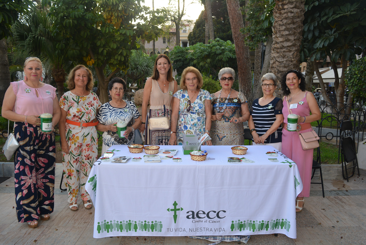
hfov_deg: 67.3
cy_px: 122
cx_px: 183
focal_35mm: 27
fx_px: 275
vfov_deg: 48.0
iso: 400
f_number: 5.6
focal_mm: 18
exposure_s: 1/200
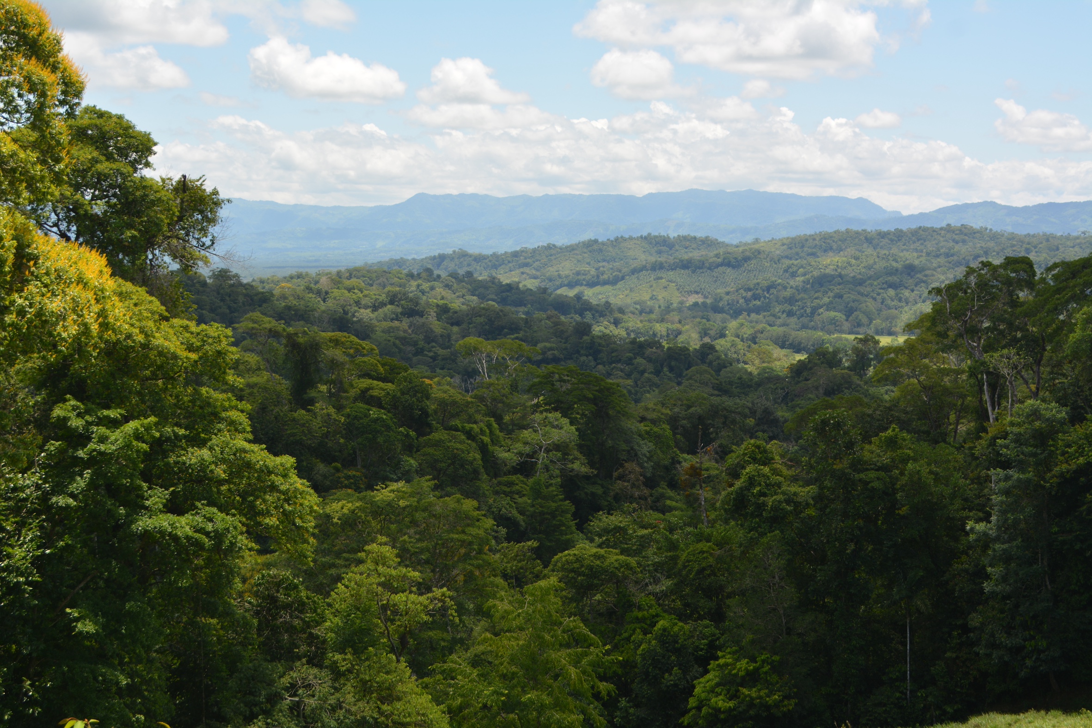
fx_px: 1456
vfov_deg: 28.1
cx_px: 546
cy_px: 364
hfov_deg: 41.1
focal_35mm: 48
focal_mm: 32
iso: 100
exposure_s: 1/200
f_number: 9
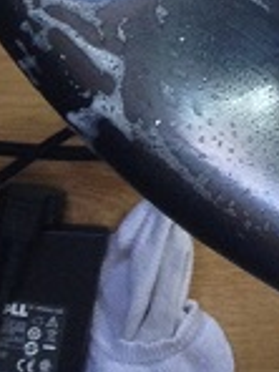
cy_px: -462
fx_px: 2601
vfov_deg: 7.7
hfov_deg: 5.9
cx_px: 716
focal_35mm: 242
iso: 64
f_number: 2.4
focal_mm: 4.28
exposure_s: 1/30
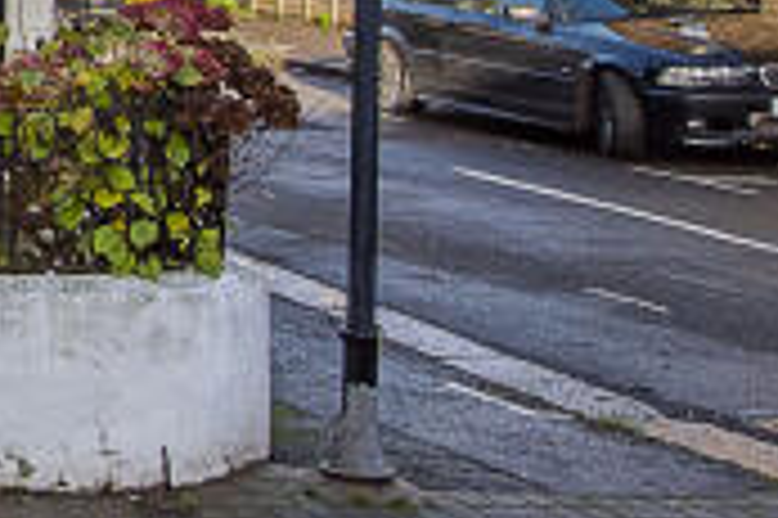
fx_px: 1792
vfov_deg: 14.0
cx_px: -949
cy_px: -500
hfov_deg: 16.0
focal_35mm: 83
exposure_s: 1/800
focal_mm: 14
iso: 320
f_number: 7.1
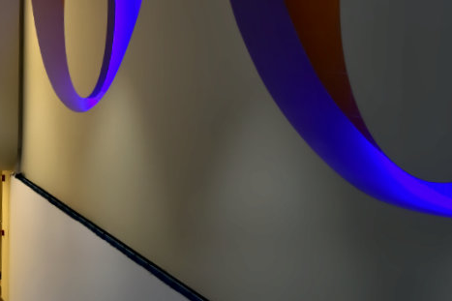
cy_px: 114
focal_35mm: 79
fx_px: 991
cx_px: -37
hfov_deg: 24.1
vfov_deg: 17.2
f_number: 7.1
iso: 400
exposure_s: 1/40
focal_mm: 24
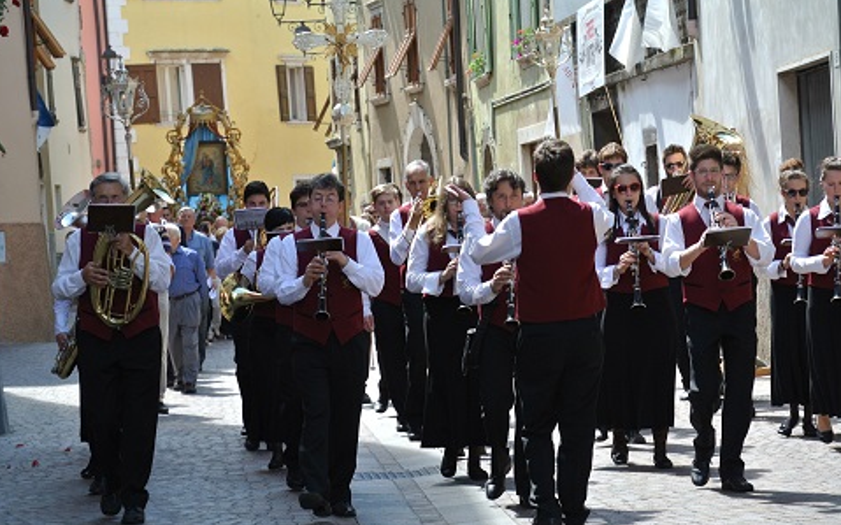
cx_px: 427
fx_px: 3368
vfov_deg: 8.9
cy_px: 281
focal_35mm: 147
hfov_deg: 14.2
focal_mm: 51.2
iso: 100
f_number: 4.2
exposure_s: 1/200
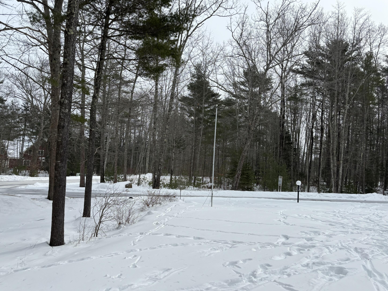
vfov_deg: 51.4
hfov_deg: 65.3
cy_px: 143
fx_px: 303
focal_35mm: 27
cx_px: 188
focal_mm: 5.96
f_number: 1.6
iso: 50
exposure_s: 1/3205
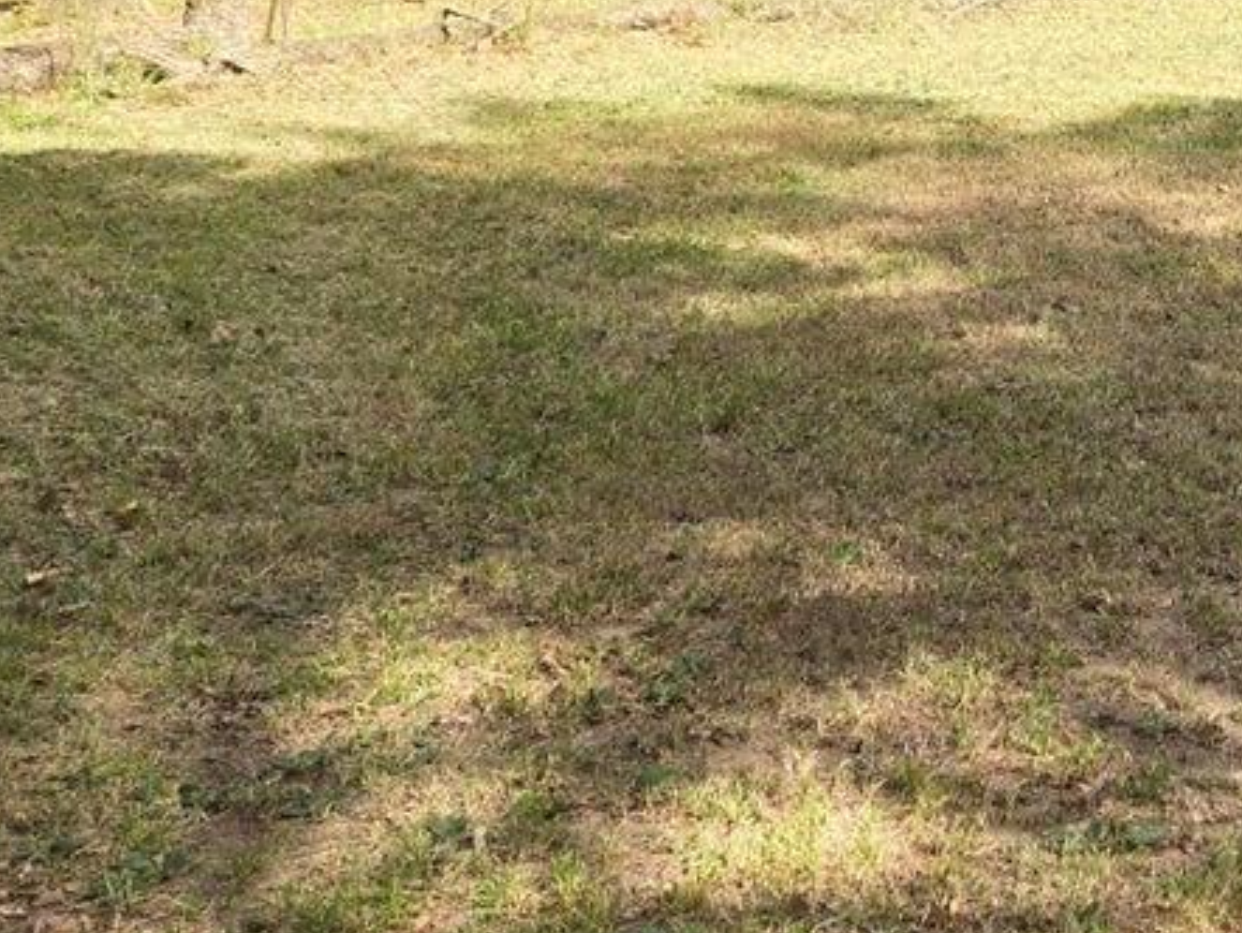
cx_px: 1569
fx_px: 2549
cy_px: -200
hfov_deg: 24.3
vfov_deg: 19.5
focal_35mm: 71
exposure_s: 1/462
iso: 25
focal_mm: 5.4
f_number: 1.8
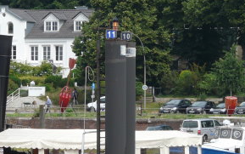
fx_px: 1410
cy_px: 120
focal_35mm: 211
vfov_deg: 6.2
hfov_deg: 9.9
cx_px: 122
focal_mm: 23.7
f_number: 5.6
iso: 100
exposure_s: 1/250
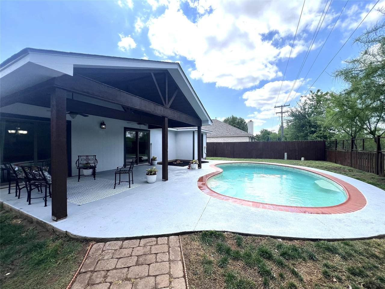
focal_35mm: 13
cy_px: 144
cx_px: 192
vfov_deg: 89.9
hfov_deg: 106.2
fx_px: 145
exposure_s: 1/1119
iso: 32
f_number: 1.8
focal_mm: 1.57
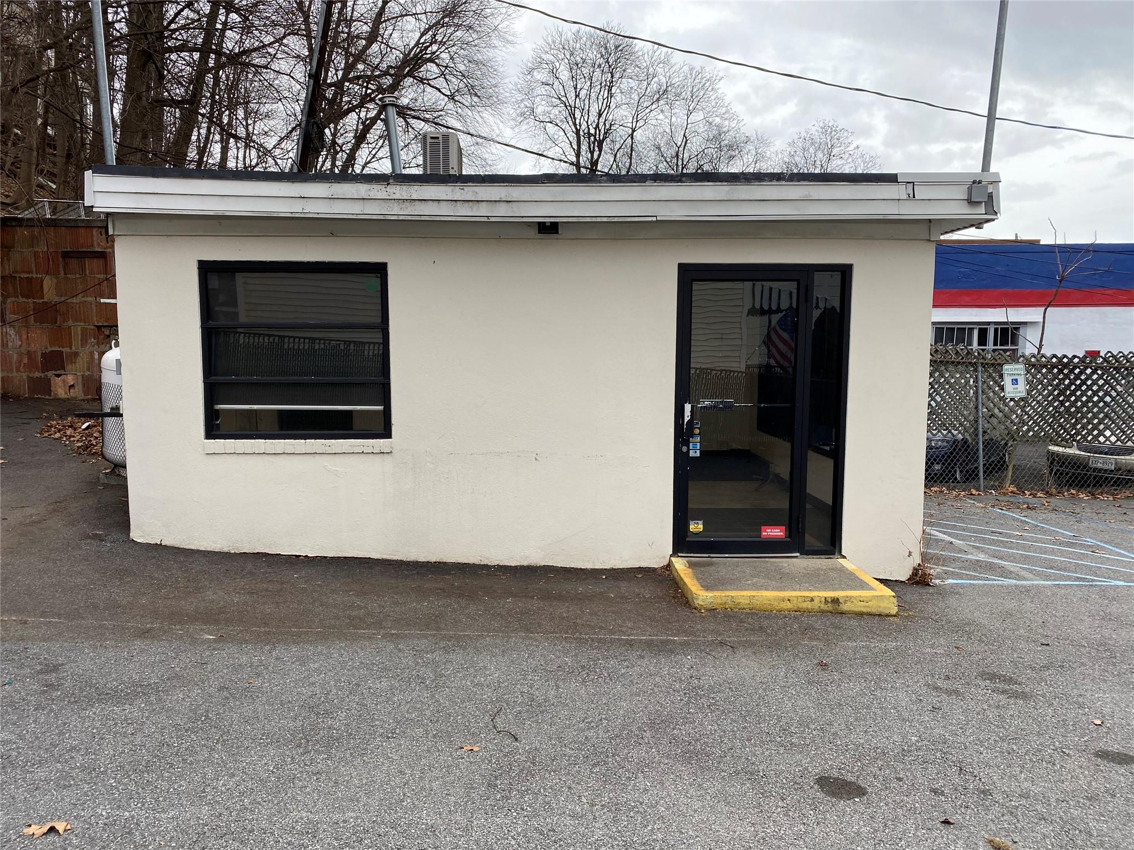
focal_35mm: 26
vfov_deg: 53.1
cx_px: 567
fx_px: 852
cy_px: 425
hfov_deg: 67.3
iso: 32
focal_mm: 4.25
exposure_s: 1/544
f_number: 1.8
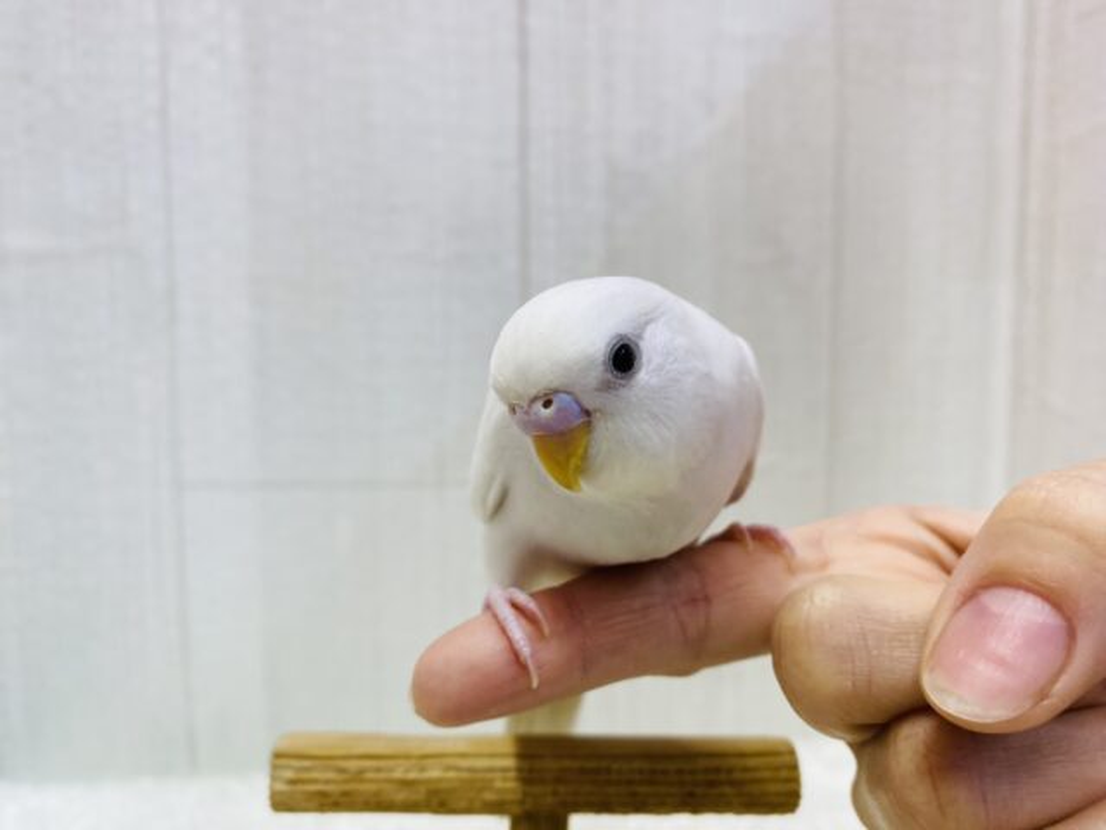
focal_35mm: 25
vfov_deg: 54.9
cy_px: 415
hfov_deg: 69.4
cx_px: 553
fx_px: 799
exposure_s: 1/100
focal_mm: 4.25
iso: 64
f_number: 1.8
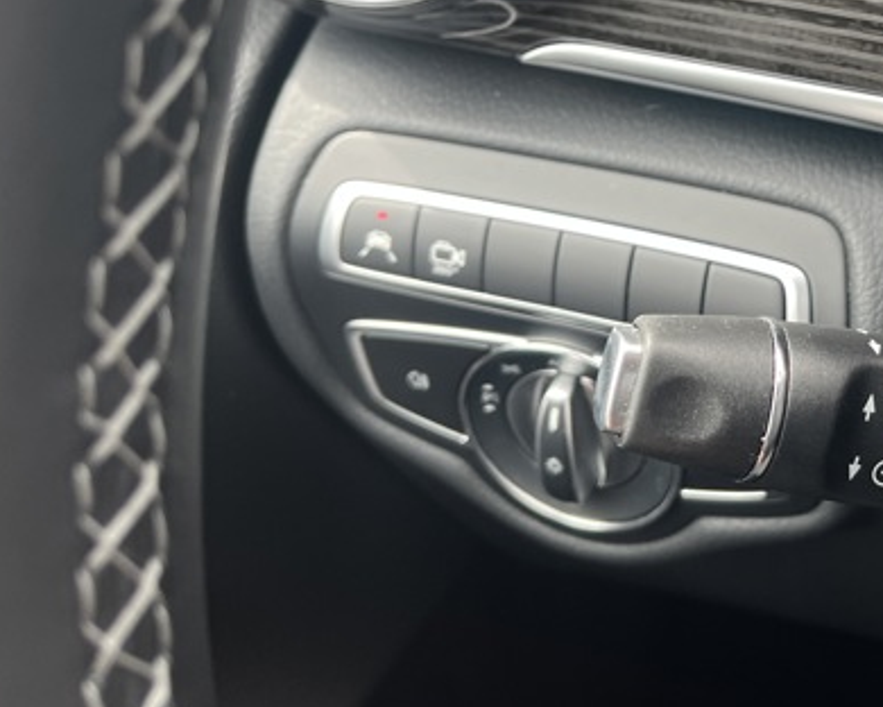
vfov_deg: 28.2
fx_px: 1359
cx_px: 808
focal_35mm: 52
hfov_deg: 33.9
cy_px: 93
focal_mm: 5.1
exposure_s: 1/121
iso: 64
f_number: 1.6
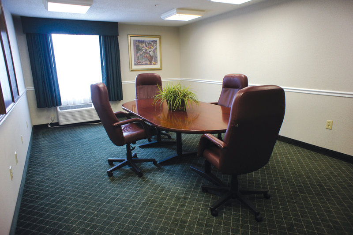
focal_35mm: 24
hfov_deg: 73.8
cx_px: 176
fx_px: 235
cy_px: 118
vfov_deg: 53.1
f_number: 2.8
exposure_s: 1/30
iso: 250
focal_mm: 16
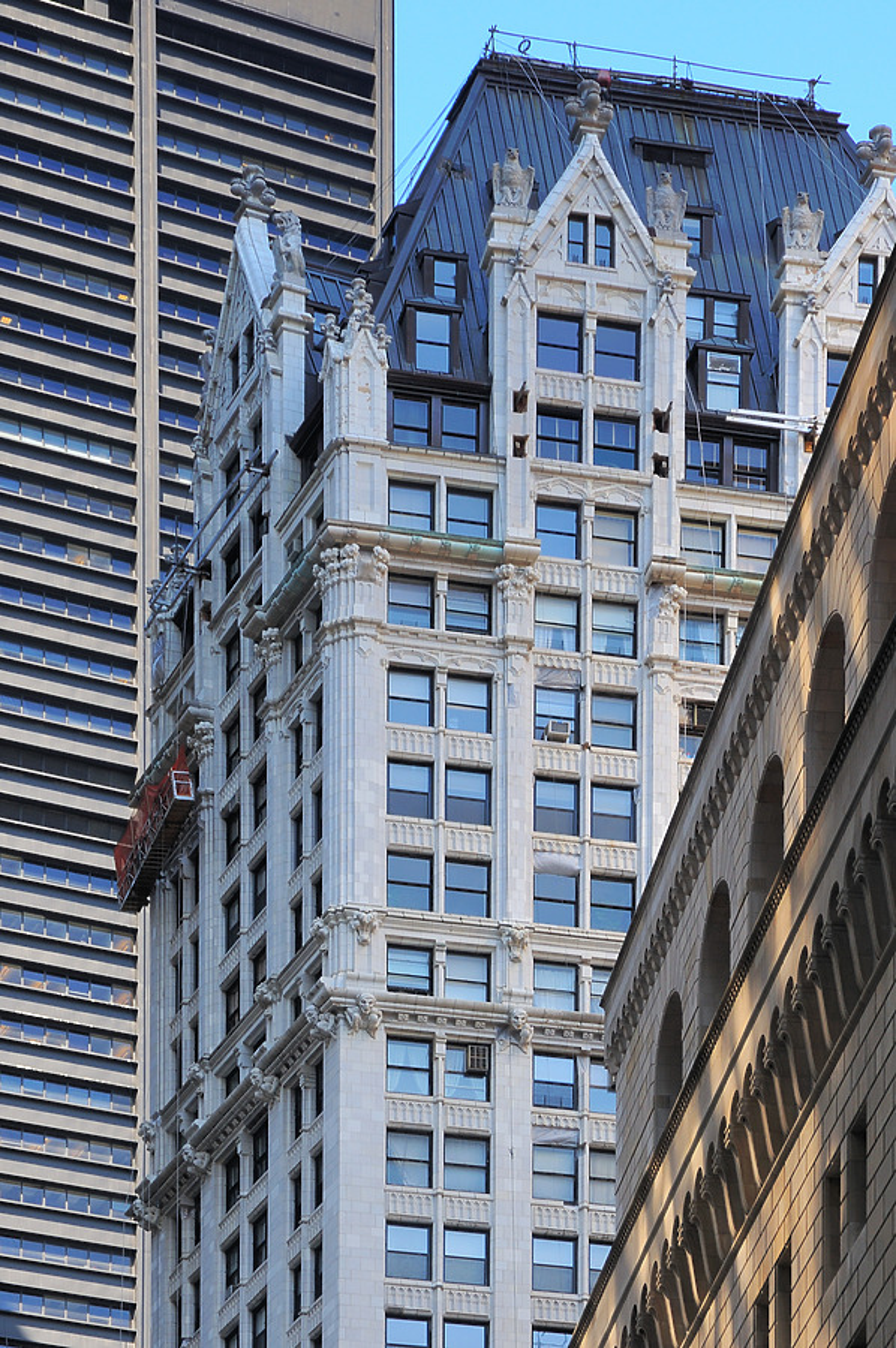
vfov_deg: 16.7
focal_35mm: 123
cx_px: 448
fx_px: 4602
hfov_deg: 11.1
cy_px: 674
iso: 200
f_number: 9
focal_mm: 82
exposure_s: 1/100
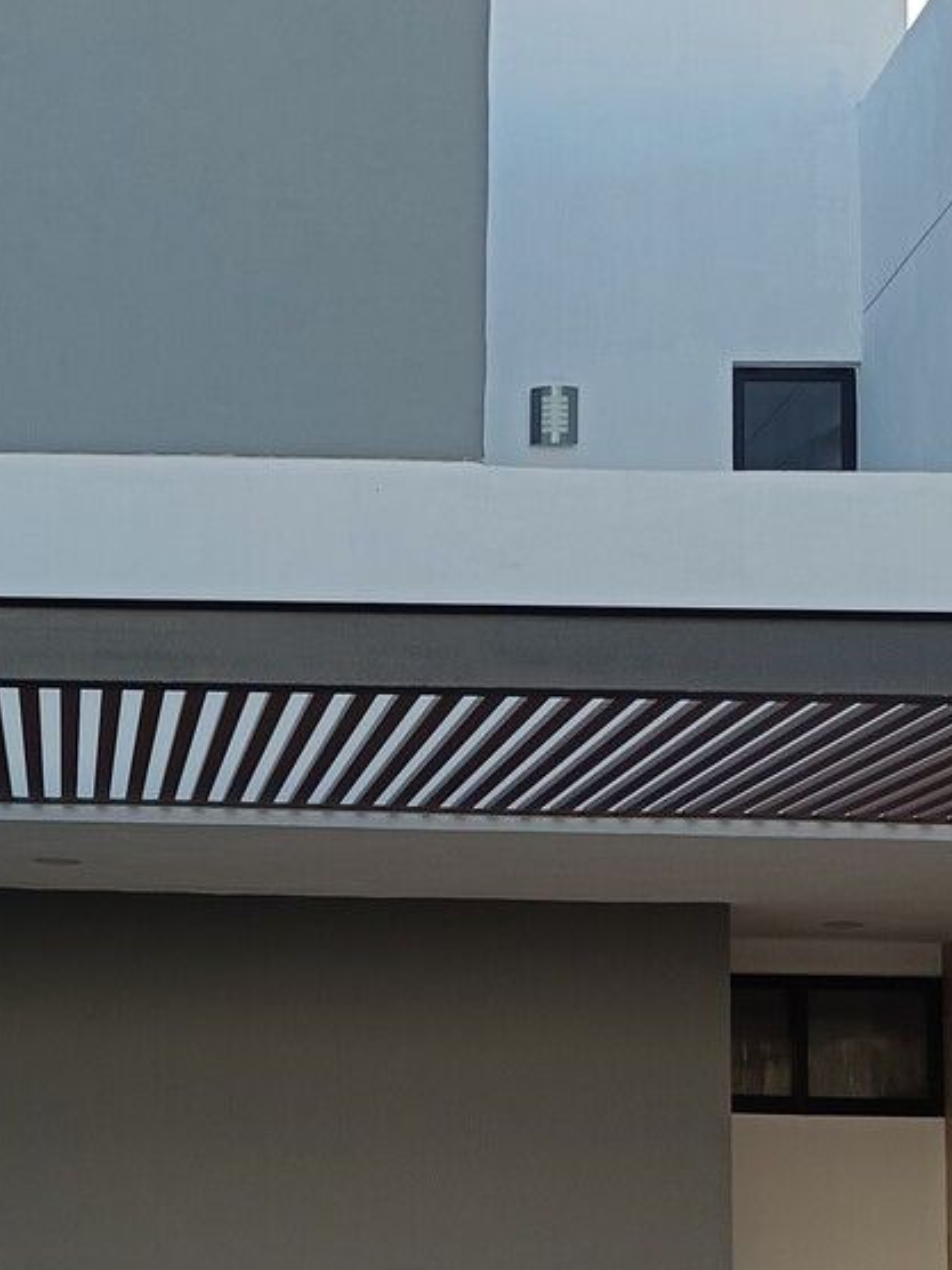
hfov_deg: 19.6
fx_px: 2640
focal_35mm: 72
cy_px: 841
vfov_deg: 26.9
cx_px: -87
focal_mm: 4.7
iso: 50
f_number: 1.7
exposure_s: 1/329
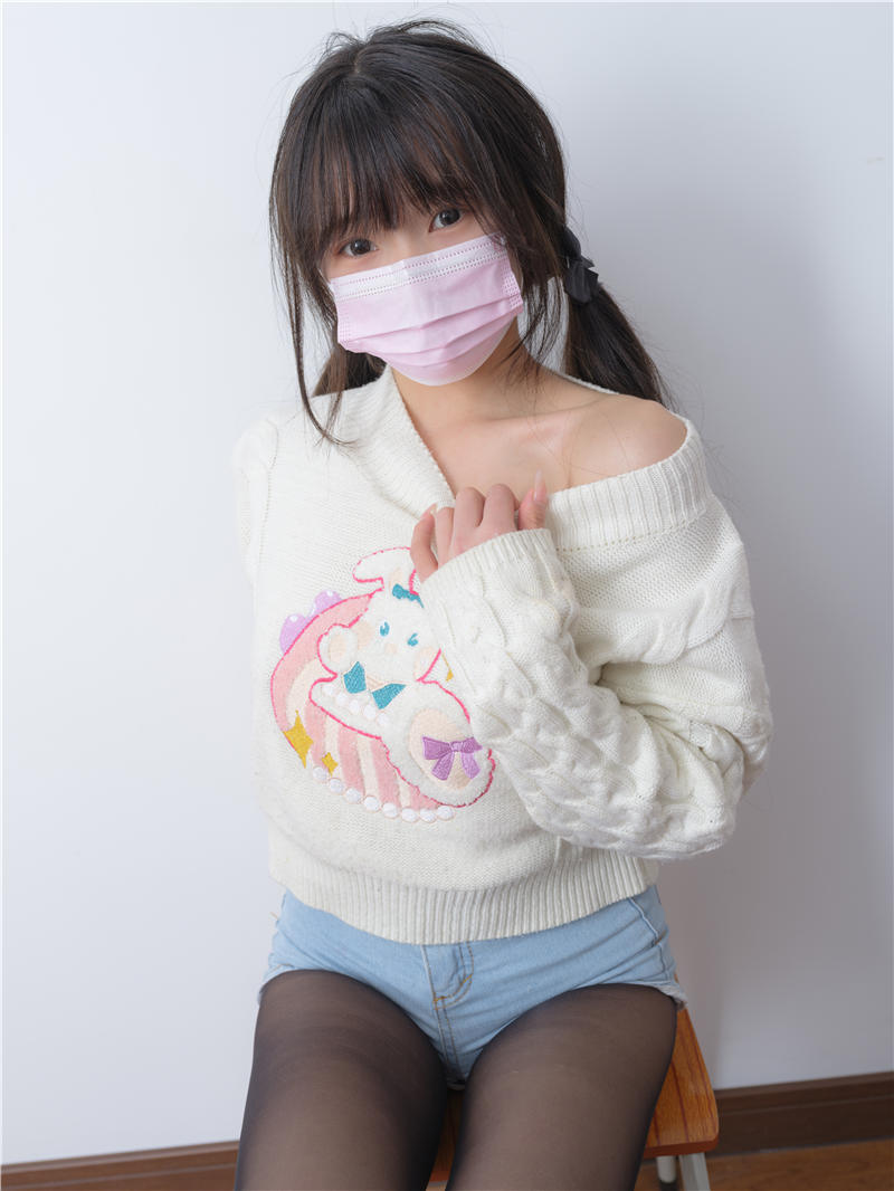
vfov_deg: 51.3
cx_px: 447
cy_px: 596
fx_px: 1239
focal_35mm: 36
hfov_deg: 39.7
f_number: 7.1
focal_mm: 45
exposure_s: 1/60
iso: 200
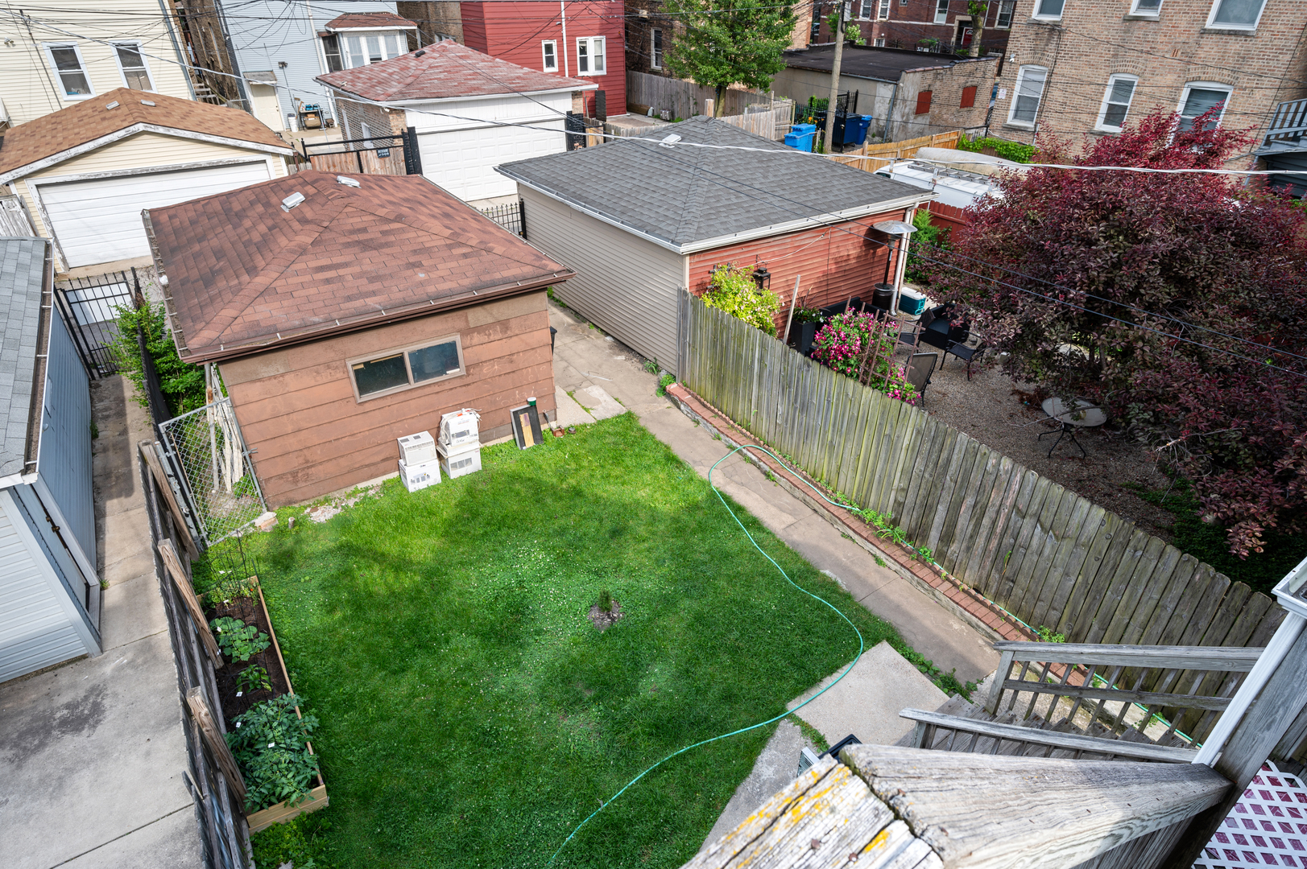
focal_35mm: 20
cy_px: 434
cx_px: 654
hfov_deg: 84.0
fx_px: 726
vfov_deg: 61.9
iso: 100
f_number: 8
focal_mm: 20
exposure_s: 1/60
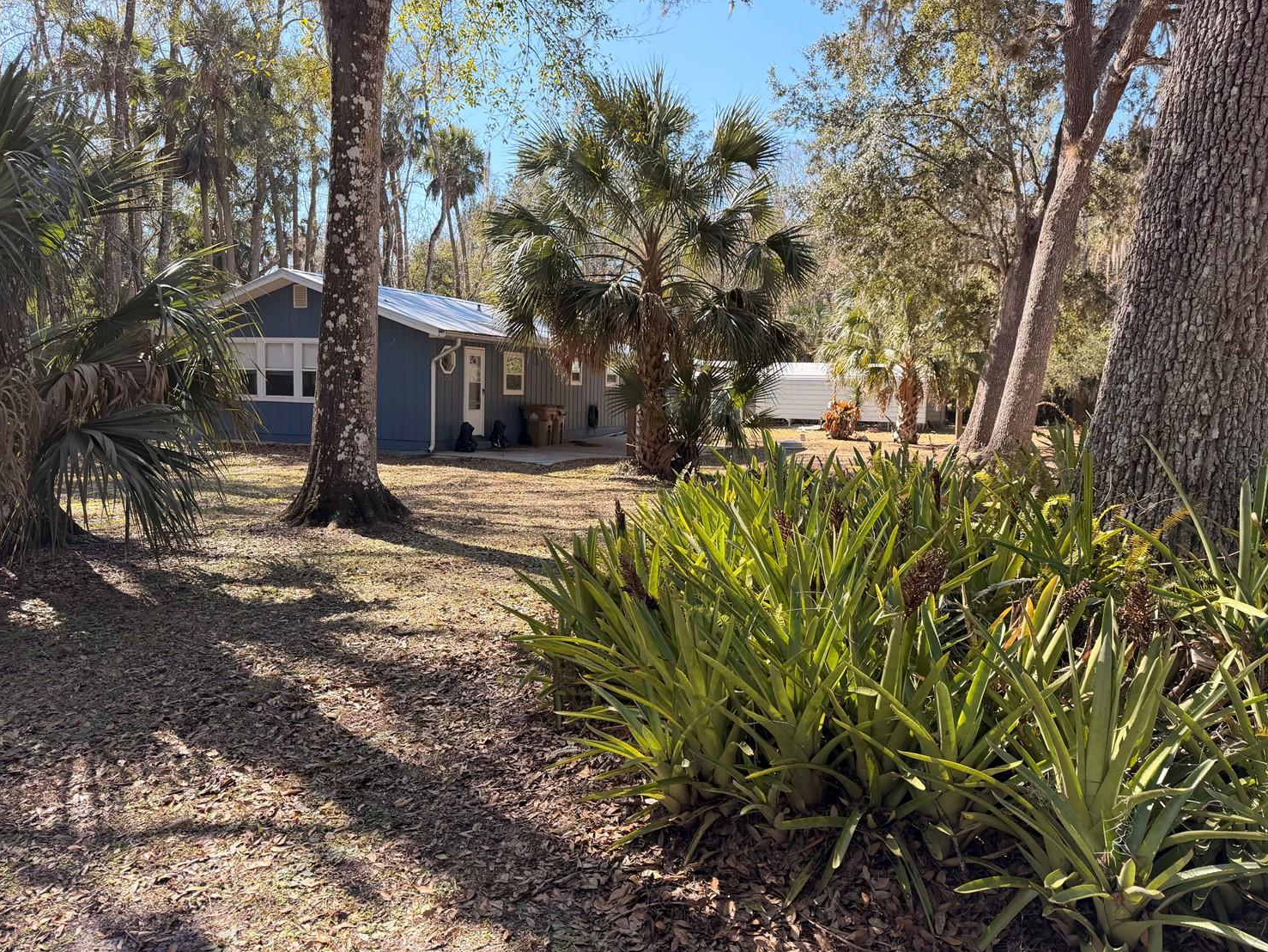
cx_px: 644
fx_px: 952
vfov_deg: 53.1
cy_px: 460
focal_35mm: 26
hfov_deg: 67.3
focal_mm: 6.76
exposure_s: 1/1106
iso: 100
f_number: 1.78
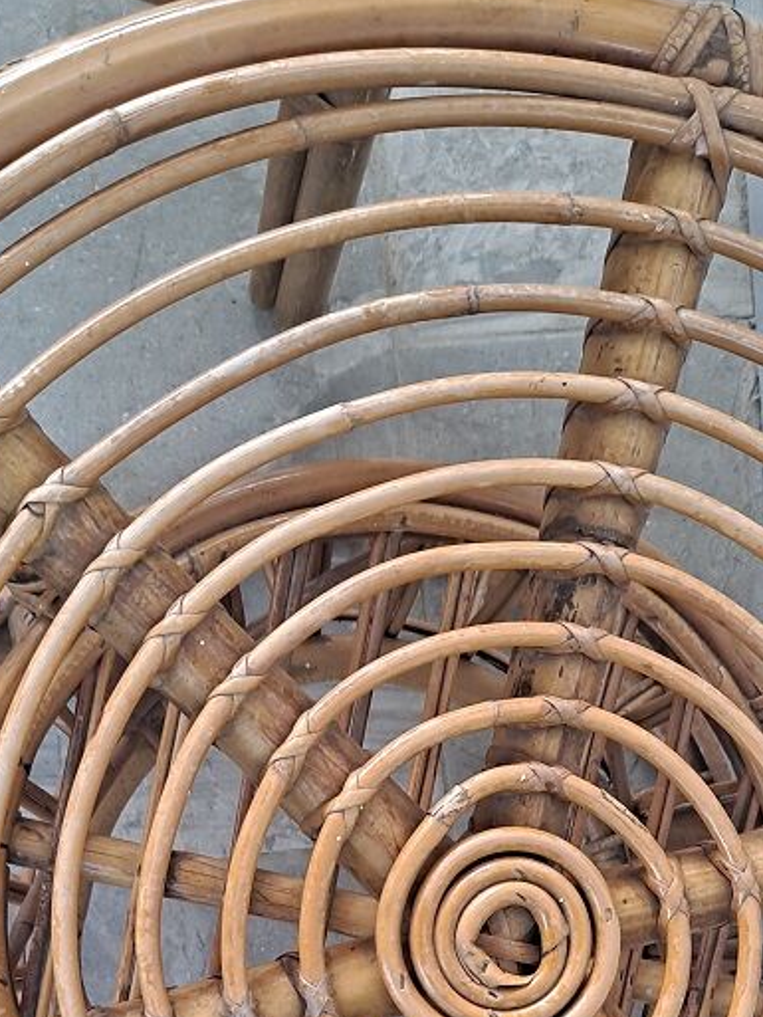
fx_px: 1528
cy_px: 993
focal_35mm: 52
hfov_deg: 28.0
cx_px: 384
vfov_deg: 33.9
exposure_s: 1/50
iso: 80
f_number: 2
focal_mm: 4.6
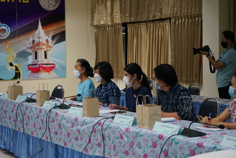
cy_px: 79
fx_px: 459
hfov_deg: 28.8
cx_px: 118
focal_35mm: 70
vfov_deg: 19.5
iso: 2000
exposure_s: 1/160
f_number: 5.6
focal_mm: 70
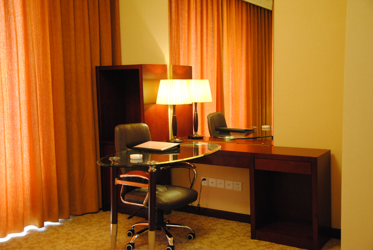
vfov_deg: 32.0
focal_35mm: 42
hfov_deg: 46.3
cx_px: 186
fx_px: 436
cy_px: 125
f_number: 4
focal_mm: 28
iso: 800
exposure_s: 1/8
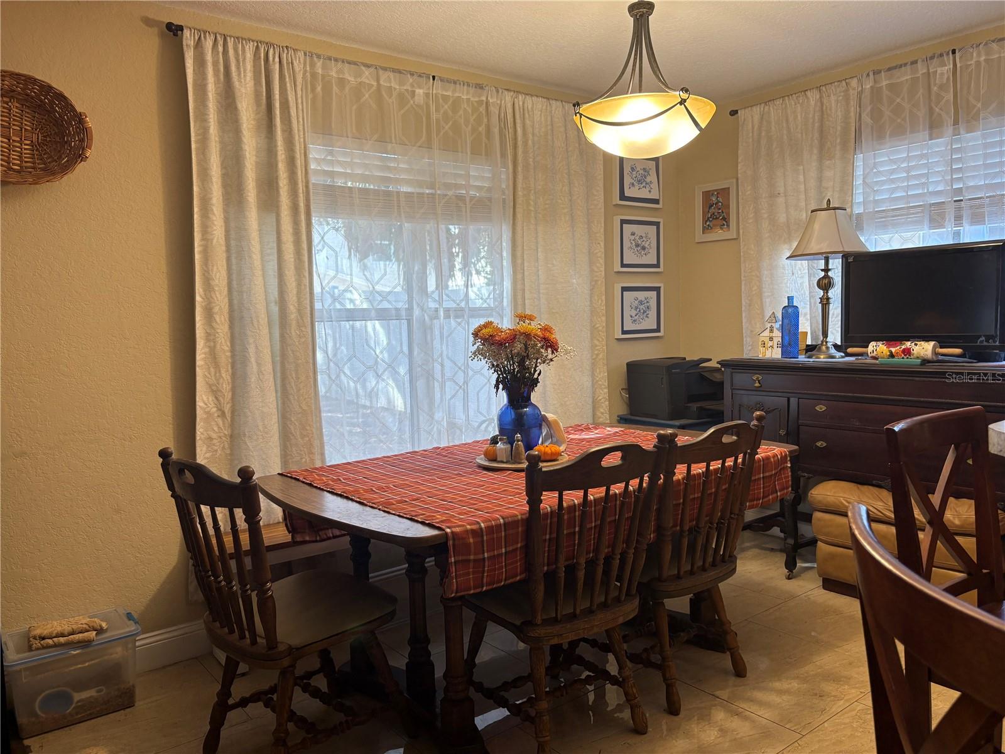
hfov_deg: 67.3
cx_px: 502
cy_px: 377
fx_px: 755
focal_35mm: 26
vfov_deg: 53.1
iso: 100
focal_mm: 5.96
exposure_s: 1/60
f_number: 1.6
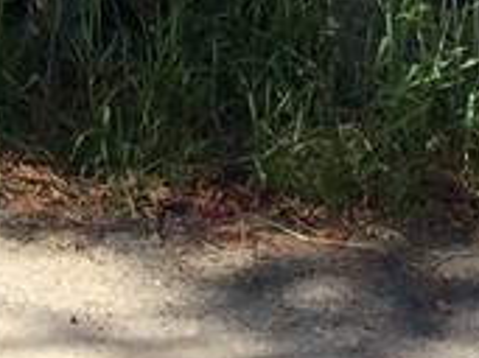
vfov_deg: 4.9
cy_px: -1124
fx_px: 3761
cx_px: -244
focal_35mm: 272
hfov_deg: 7.2
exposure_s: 1/1099
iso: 32
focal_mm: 4.15
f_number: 2.2
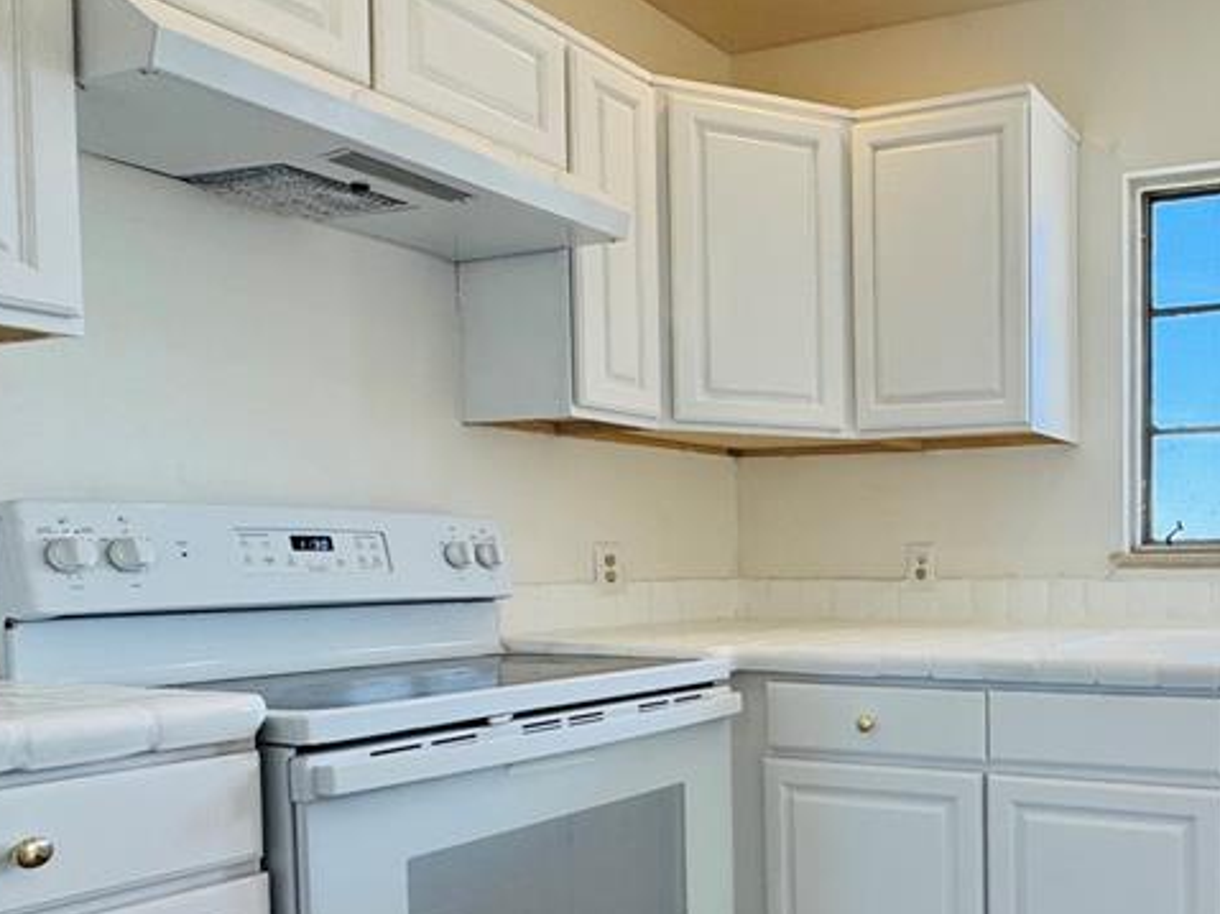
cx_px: 1146
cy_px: 601
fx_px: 1057
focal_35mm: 30
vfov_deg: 46.1
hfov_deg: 51.3
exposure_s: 1/161
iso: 40
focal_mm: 2.22
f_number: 2.2
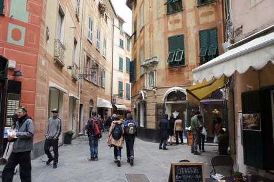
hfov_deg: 67.4
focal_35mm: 27
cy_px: 91
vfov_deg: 47.9
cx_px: 137
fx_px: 205
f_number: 6.3
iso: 500
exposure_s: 1/250
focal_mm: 18
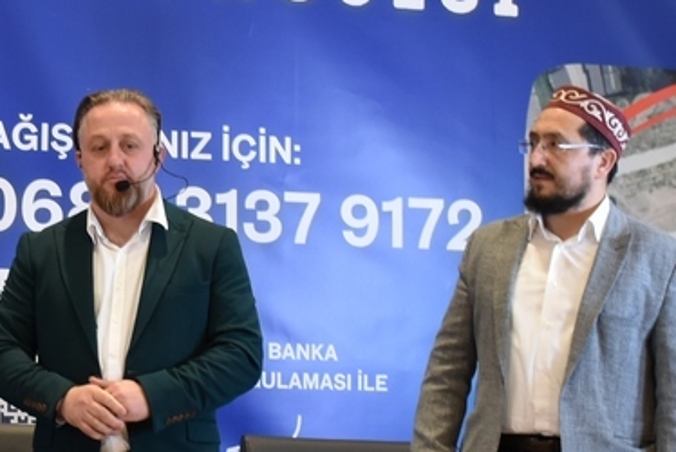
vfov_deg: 11.0
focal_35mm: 125
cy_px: 248
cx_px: 24
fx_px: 2340
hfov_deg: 16.2
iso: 560
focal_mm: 27
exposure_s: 1/60
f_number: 4
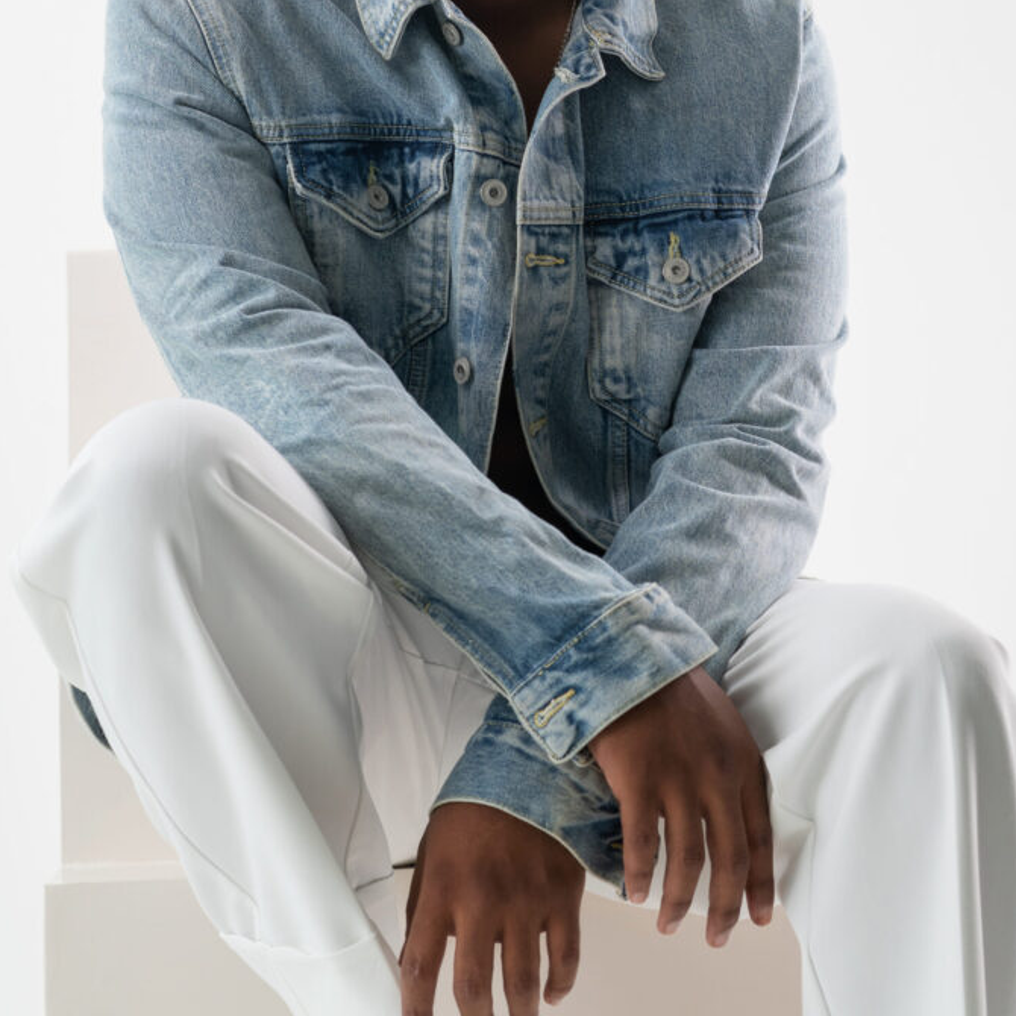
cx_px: 564
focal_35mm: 124
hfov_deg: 14.1
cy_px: 214
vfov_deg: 14.0
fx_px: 4118
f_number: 6.3
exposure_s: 1/200
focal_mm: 85
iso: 250
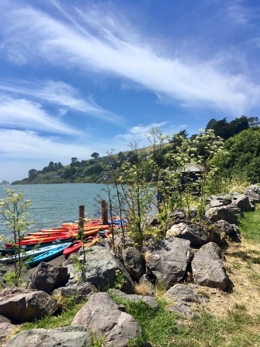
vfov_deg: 61.7
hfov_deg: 48.2
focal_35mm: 29
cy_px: 174
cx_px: 130
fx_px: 290
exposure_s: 1/1479
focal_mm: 4.15
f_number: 2.2
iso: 25
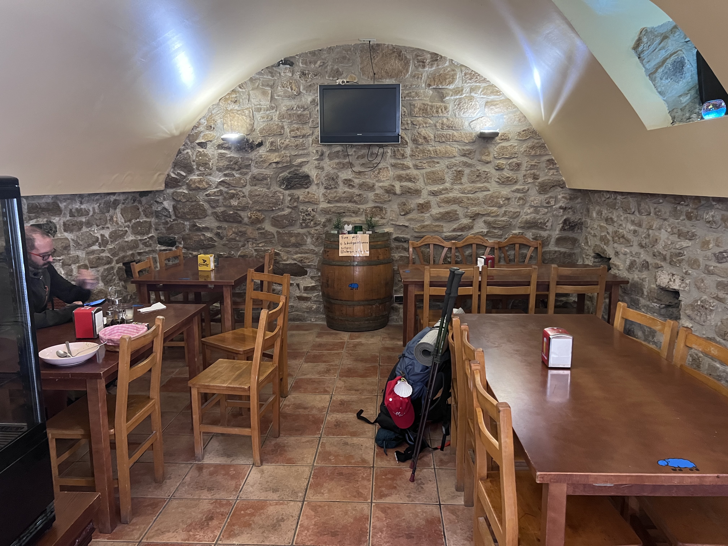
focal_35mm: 26
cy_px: 273
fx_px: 547
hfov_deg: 67.3
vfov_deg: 53.1
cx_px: 364
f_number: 1.5
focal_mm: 5.7
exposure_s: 1/33
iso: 500
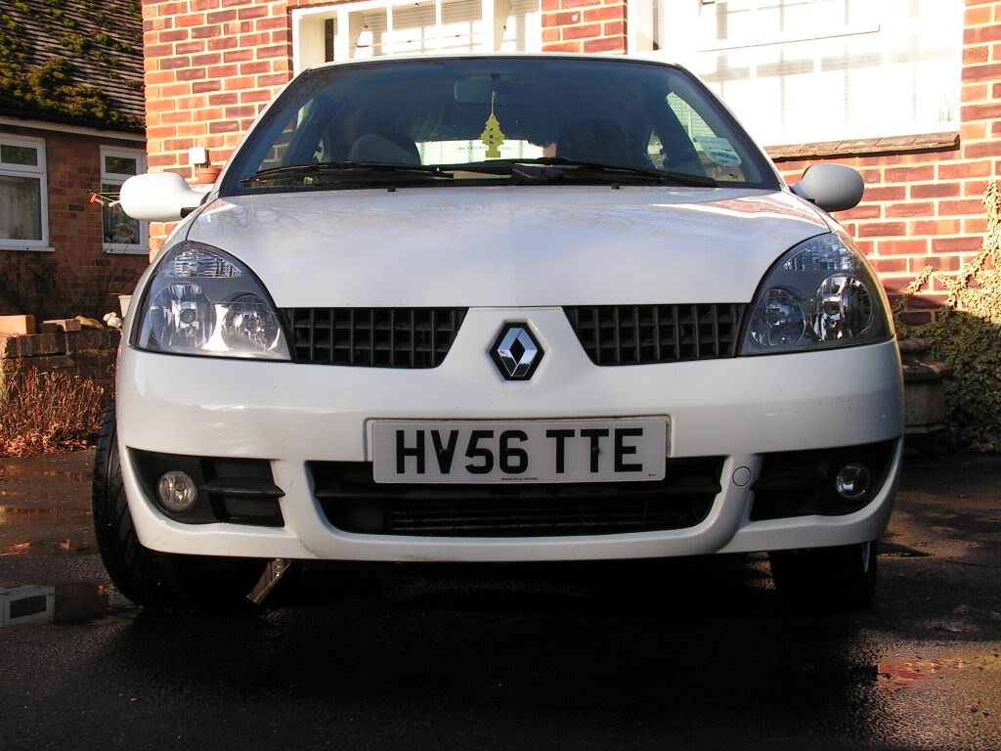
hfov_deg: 34.9
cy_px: 376
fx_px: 1590
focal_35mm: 55
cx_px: 500
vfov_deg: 26.6
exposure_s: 1/200
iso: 64
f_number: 4.8
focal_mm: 9.2
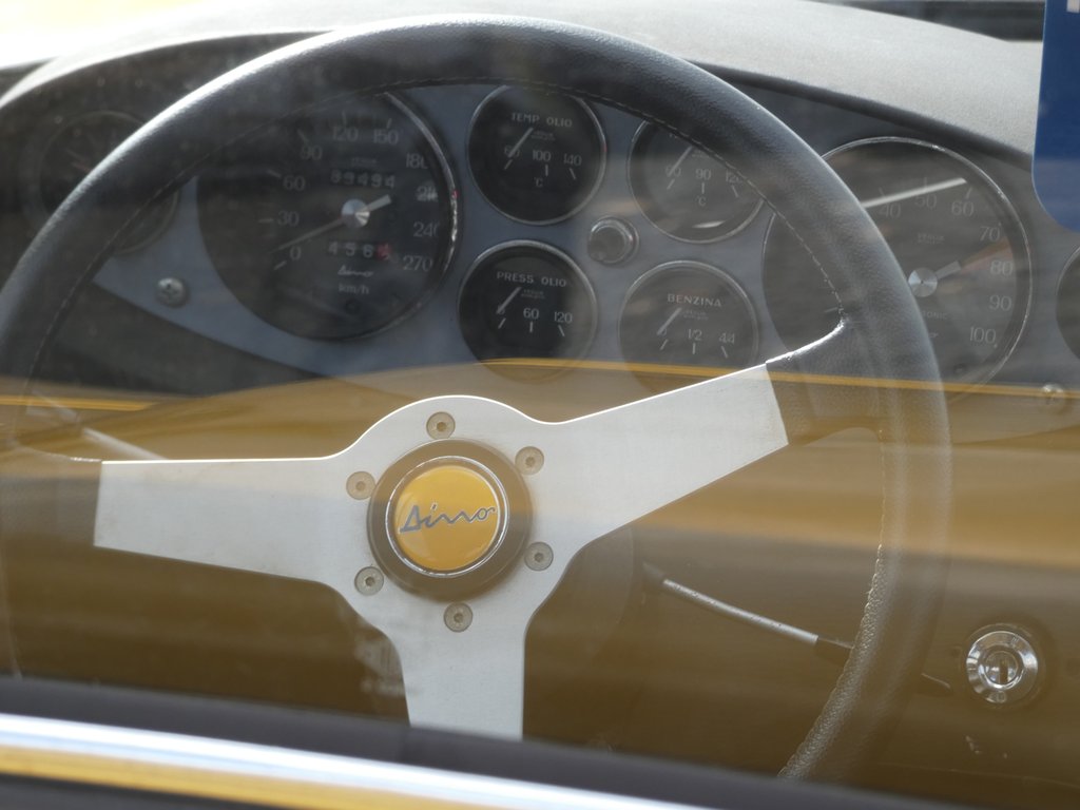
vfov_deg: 6.5
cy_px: 405
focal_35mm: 229
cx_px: 540
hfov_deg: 8.6
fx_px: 7145
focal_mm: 41.1
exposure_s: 1/100
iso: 80
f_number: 5.5
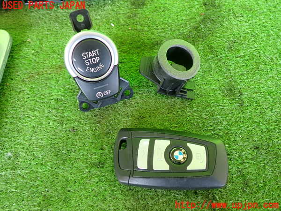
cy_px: 106
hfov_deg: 60.0
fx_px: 244
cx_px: 140
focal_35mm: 30
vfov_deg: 46.8
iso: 200
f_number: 2.3
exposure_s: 1/60
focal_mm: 5.4
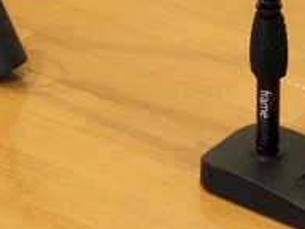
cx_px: 178
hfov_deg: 7.6
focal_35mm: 262
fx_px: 2308
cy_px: 33
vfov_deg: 5.7
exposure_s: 1/80
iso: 6400
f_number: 5.6
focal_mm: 60
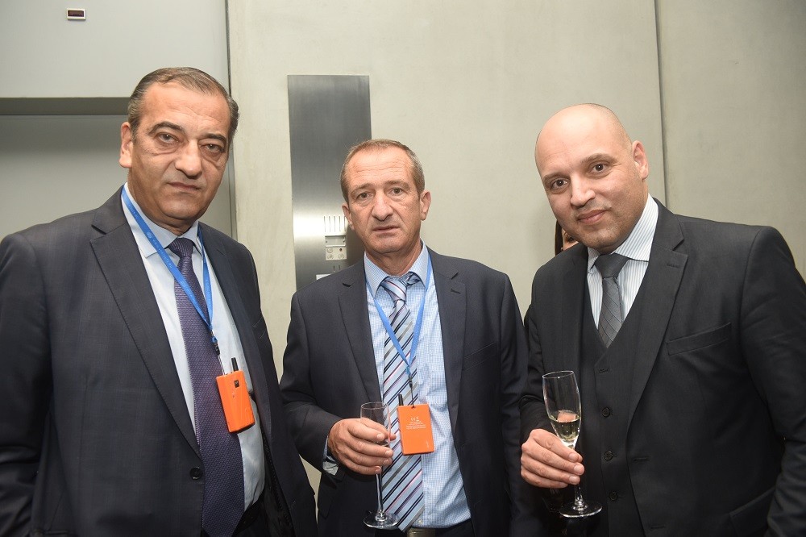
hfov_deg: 55.8
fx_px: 761
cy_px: 268
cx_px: 403
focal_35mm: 34
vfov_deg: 38.9
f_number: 6.3
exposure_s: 1/80
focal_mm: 34
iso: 1000
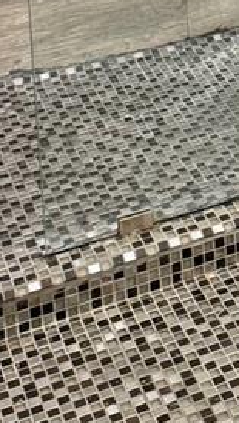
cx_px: 483
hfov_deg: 9.9
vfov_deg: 15.9
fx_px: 1282
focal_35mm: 114
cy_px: -345
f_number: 1.78
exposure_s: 1/60
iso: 160
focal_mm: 6.76
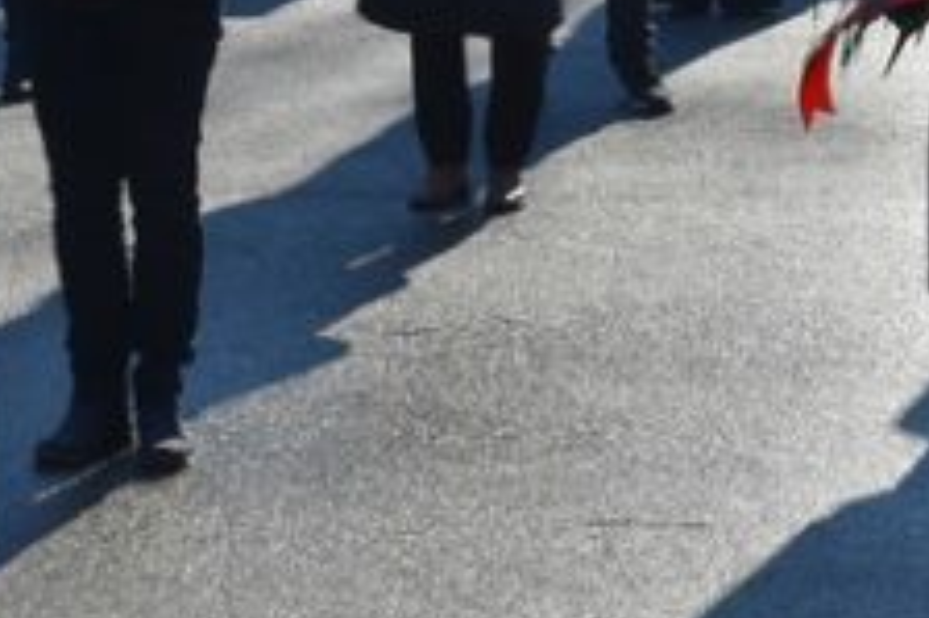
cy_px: -25
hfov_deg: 8.8
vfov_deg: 5.9
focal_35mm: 232
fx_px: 5975
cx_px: 1004
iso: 200
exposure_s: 1/500
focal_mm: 45
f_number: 11
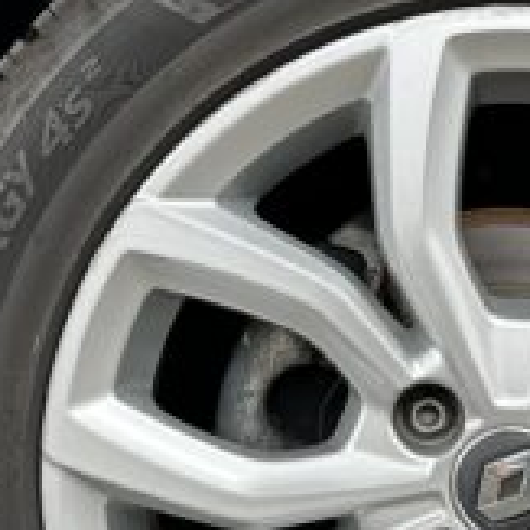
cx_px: 445
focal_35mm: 104
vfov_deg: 16.6
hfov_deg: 16.6
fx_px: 1802
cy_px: 449
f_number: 1.78
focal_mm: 6.86
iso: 80
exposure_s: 1/121
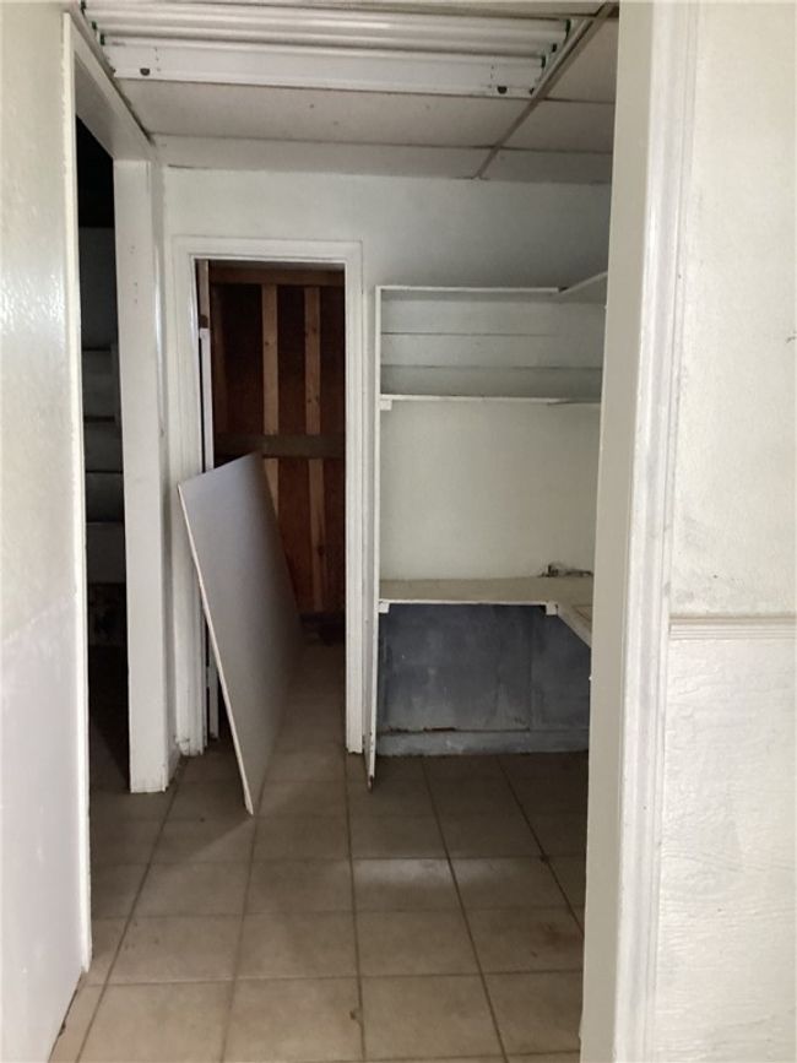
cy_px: 532
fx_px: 952
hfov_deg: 45.4
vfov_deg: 58.4
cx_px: 398
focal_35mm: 31
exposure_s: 1/60
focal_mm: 3.3
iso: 320
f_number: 2.4
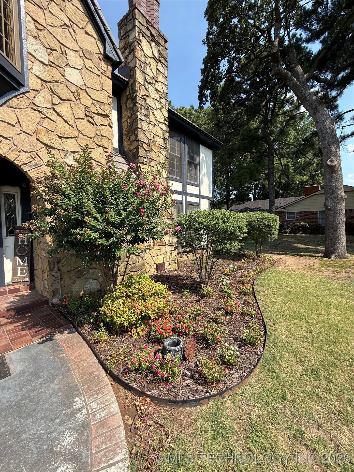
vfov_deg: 102.1
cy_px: 236
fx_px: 191
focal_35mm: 14
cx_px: 177
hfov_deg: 85.7
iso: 50
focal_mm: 2.22
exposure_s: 1/1017
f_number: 2.2
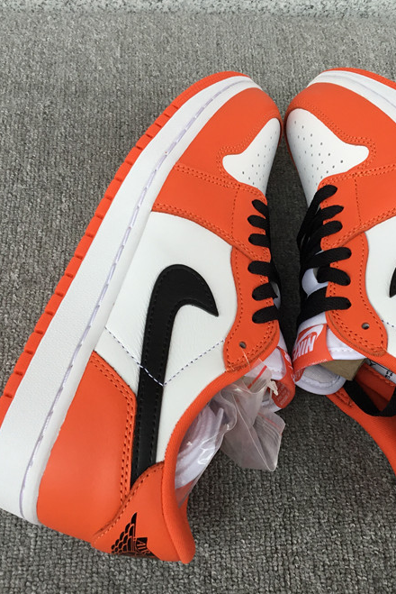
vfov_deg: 44.5
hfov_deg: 30.3
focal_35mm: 44
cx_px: 265
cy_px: 295
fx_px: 725
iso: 40
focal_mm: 3.3
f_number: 2.4
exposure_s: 1/100
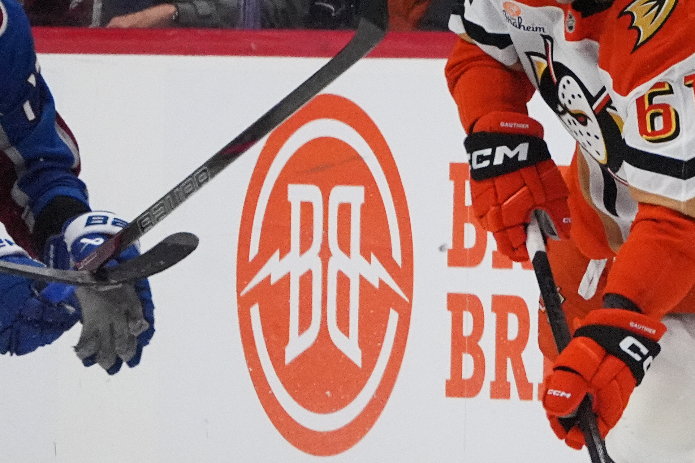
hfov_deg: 1.5
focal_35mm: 1336
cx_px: 586
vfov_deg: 1.0
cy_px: 261
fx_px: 25788
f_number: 6.7
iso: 8000
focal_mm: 500
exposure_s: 1/2000
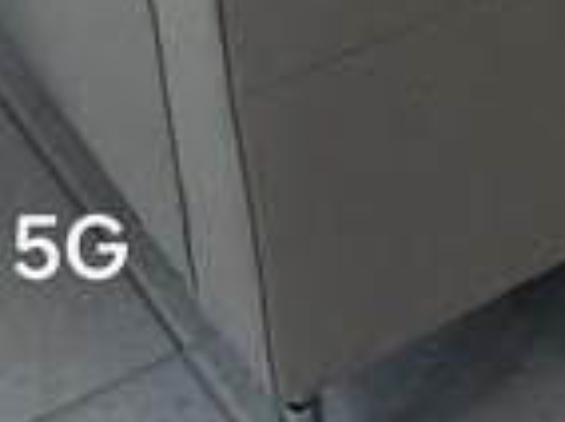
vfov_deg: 6.6
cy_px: -1039
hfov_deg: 9.1
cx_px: 1361
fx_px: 3177
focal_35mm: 195
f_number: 1.8
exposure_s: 1/33
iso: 500
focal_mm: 4
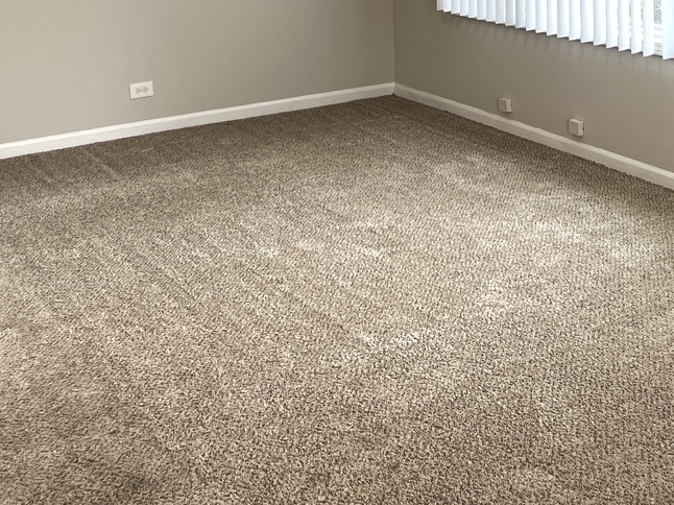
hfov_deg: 33.2
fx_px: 1129
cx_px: 389
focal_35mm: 58
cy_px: -54
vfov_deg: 23.6
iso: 64
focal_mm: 5.1
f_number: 1.6
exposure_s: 1/120
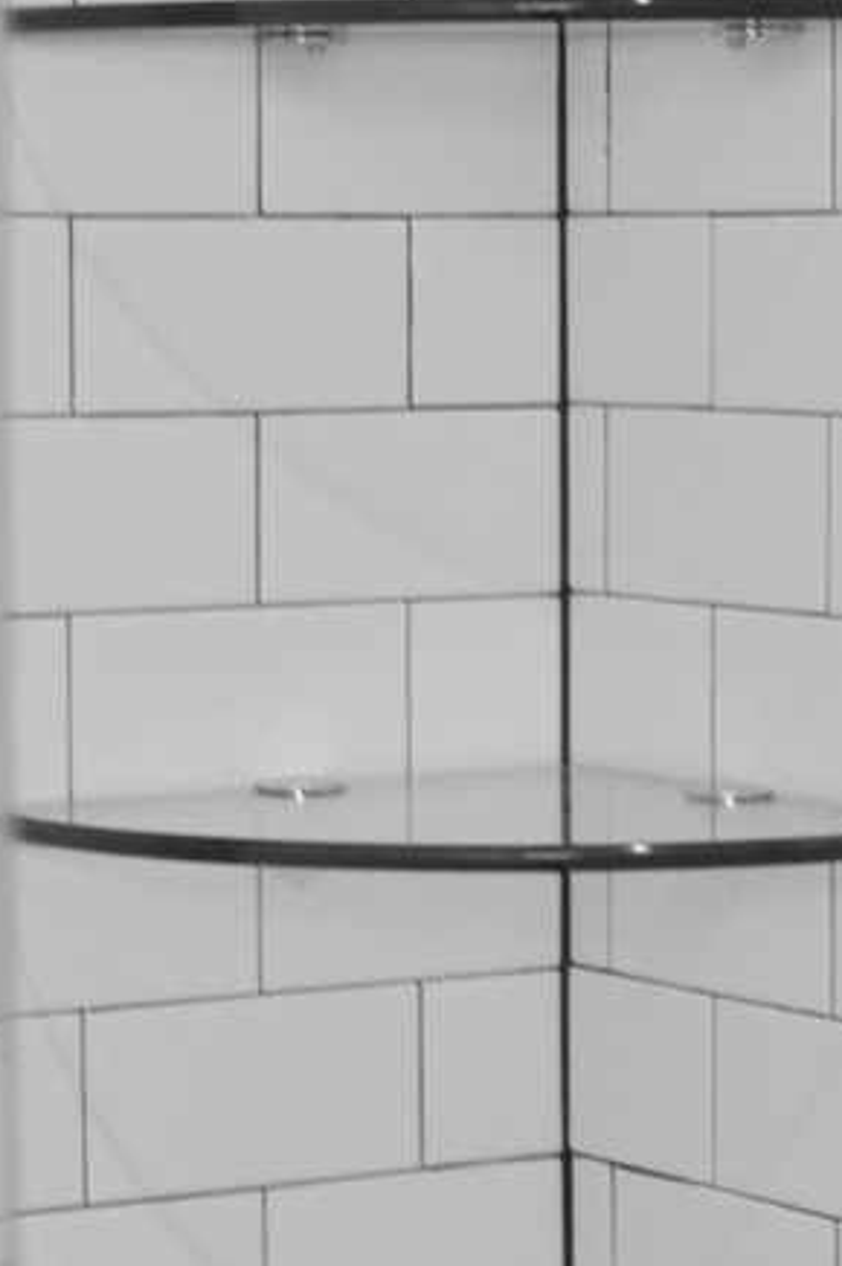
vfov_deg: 14.4
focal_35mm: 141
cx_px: 671
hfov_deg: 9.7
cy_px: 218
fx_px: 4966
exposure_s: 1/60
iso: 400
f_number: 4
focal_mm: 35
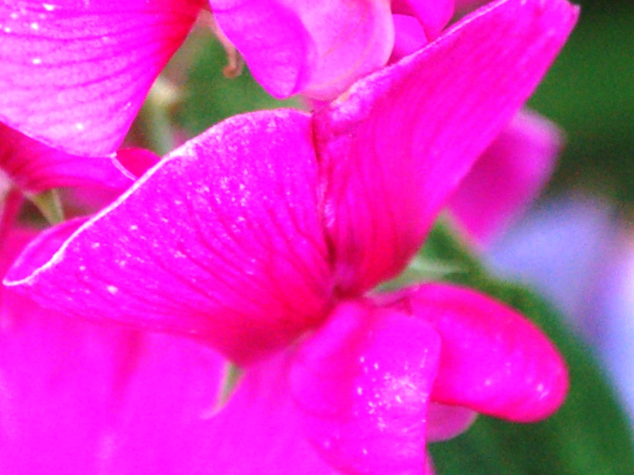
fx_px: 17924
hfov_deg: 2.0
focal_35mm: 979
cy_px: 145
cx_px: -189
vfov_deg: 1.5
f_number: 5.6
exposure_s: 1/320
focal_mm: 185
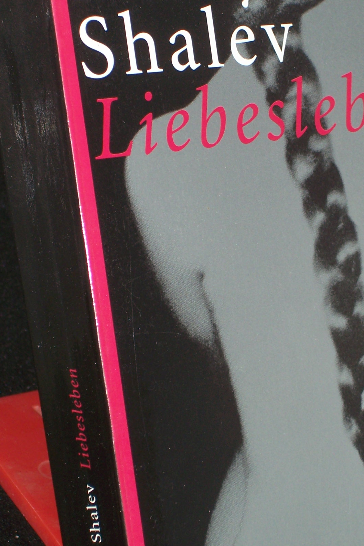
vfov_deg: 13.3
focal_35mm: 154
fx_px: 2335
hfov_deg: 8.9
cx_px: 253
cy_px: 248
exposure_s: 1/100
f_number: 4.6
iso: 80
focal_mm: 16.8
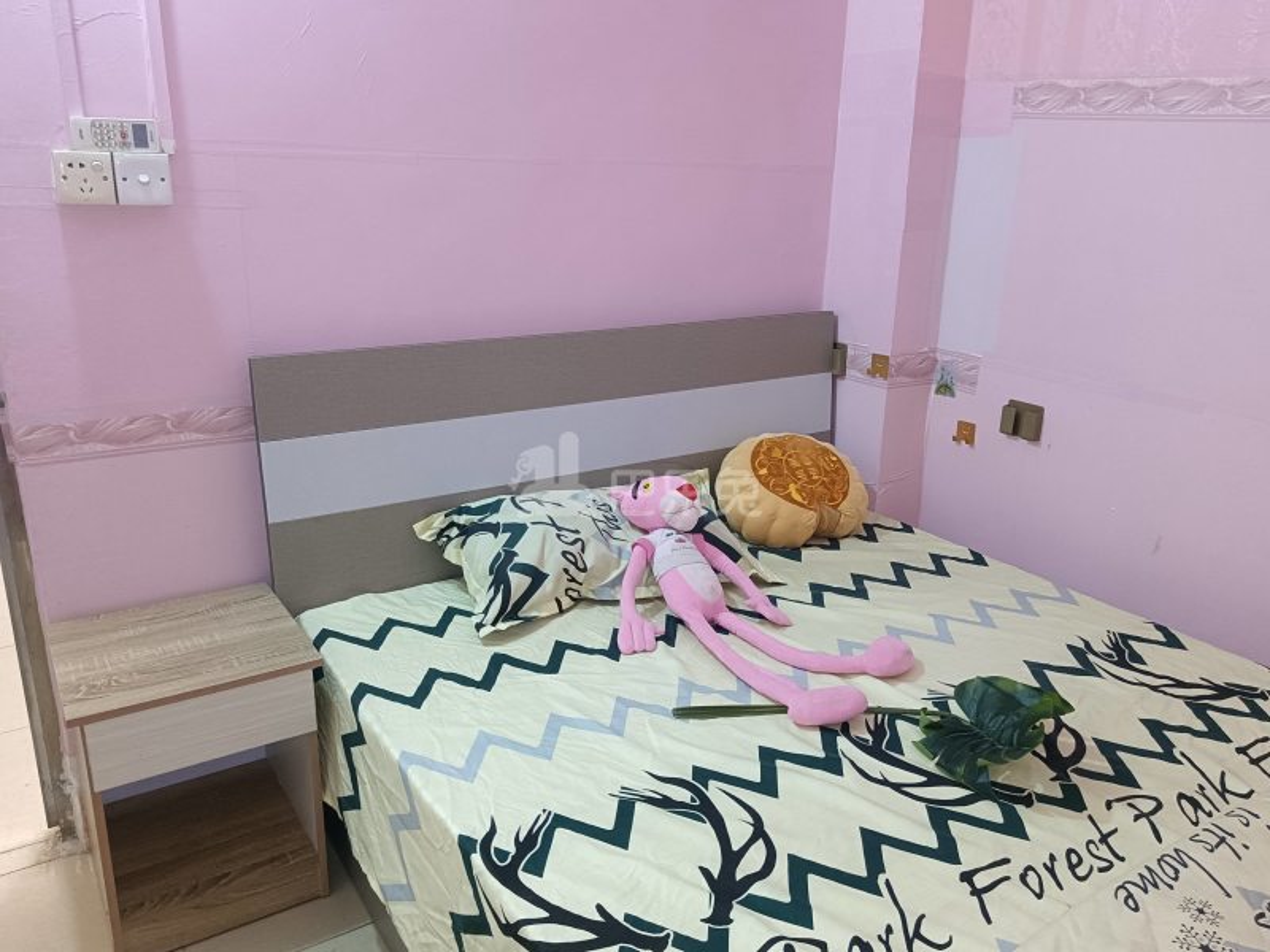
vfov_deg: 51.4
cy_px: 476
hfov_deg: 65.3
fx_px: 991
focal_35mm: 27
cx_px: 635
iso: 1912
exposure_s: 1/33.3
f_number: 1.9
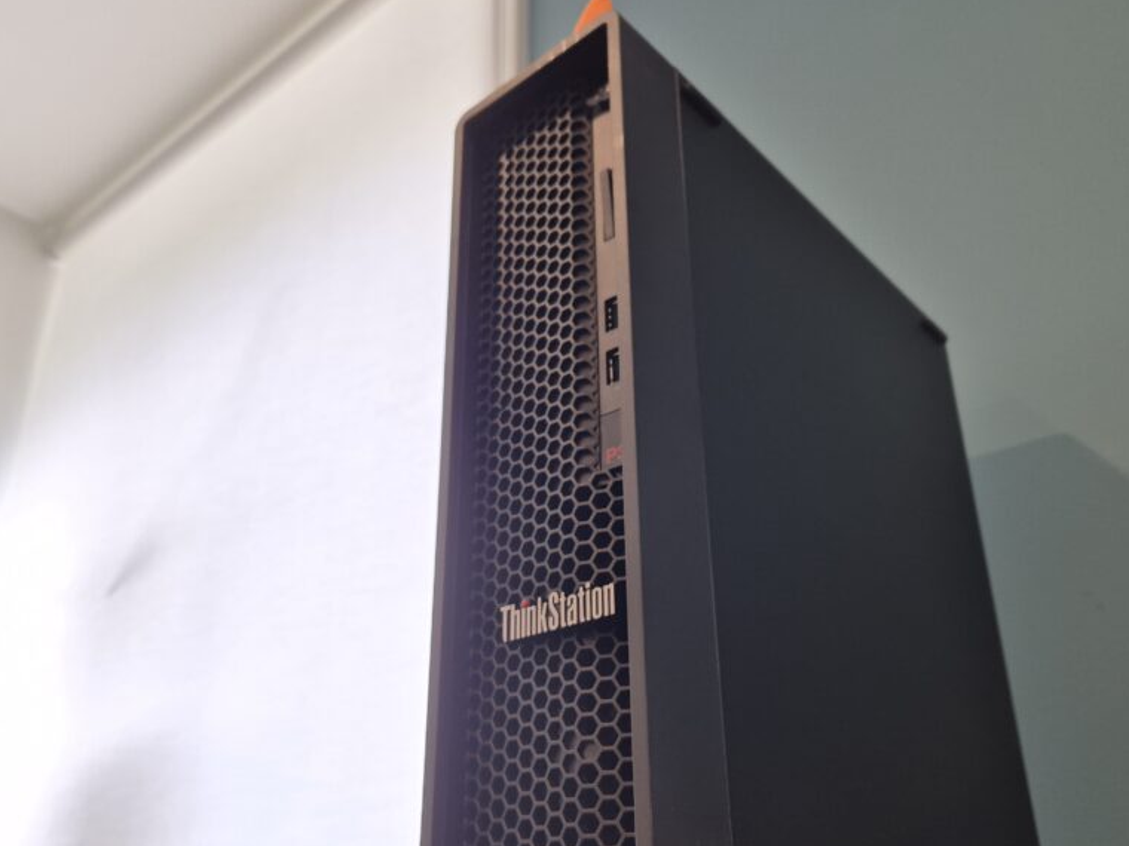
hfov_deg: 58.3
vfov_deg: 45.3
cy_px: 482
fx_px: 1011
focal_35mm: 31
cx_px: 541
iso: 125
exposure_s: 1/100
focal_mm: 5.4
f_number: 1.8
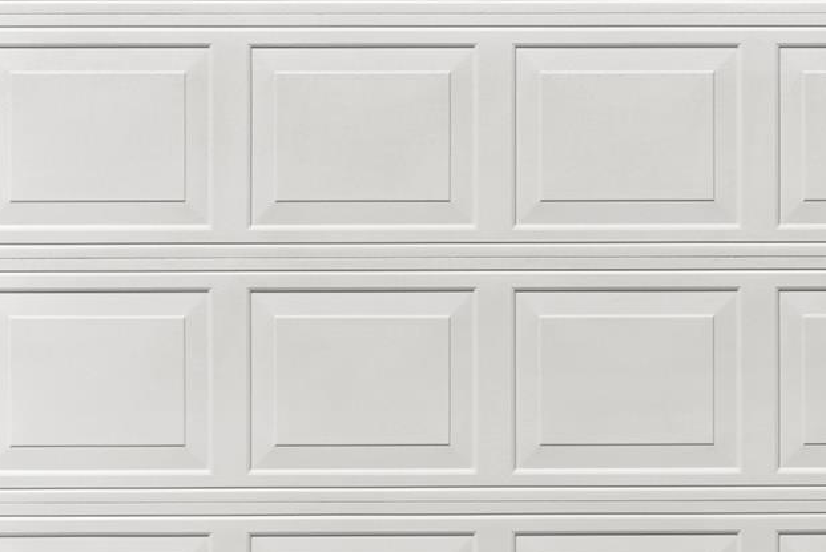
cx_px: 1026
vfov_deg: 9.7
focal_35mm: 141
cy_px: -21
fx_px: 3237
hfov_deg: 14.1
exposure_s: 1/1000
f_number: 8
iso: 500
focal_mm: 35
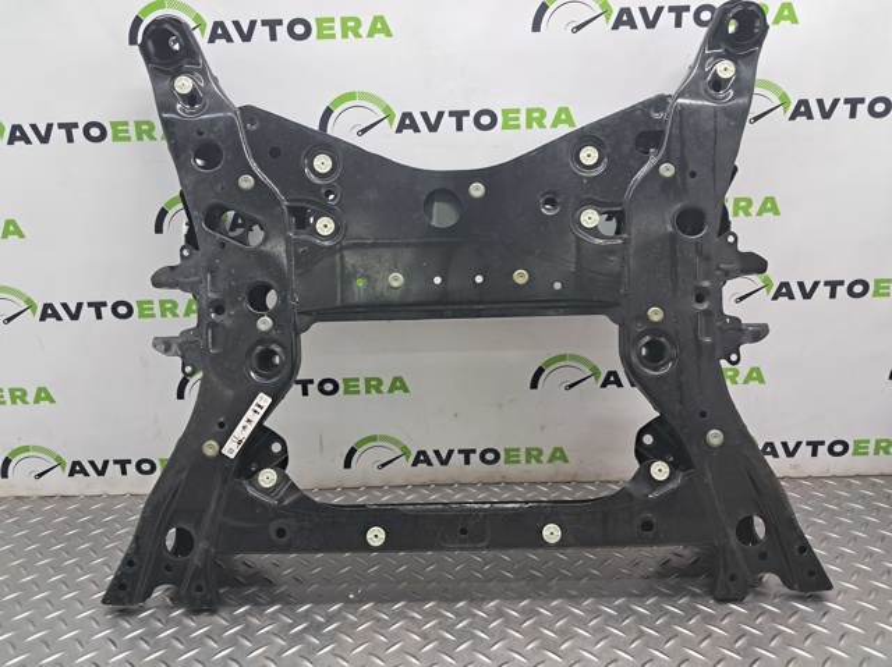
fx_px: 695
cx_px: 446
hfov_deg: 65.4
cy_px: 334
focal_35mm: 27
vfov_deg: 51.3
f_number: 1.8
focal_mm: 4
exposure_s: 1/50
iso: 125
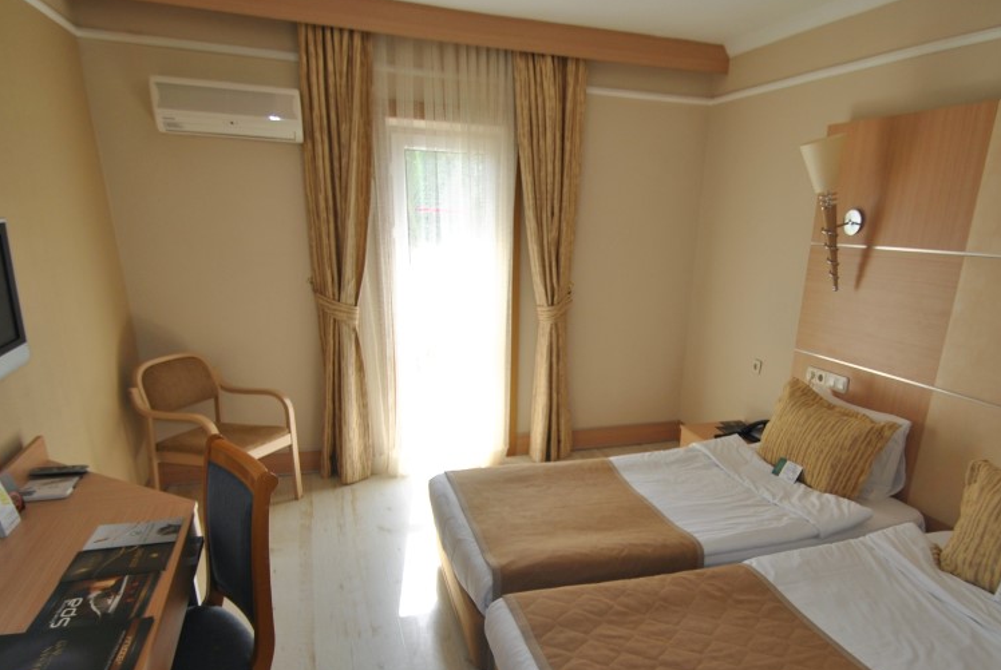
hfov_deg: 75.6
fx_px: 640
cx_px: 572
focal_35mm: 23
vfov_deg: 53.6
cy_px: 473
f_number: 3.5
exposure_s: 1/125
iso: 110
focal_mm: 10
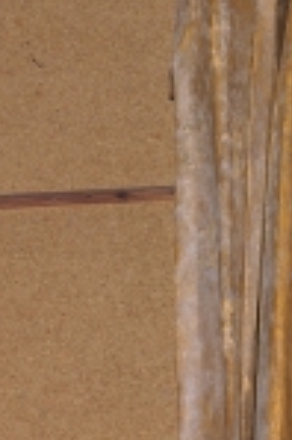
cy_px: 44
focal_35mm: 360
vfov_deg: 5.7
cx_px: 345
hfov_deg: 3.8
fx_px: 4390
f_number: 8
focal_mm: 70
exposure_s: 1/30
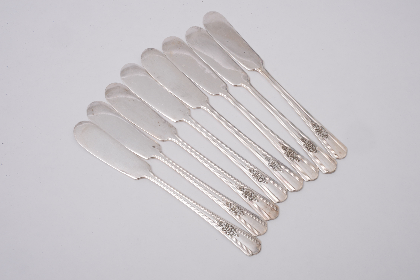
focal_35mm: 60
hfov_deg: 33.4
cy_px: 140
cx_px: 210
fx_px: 700
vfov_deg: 22.6
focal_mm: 60
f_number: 36
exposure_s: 1/100
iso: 1000
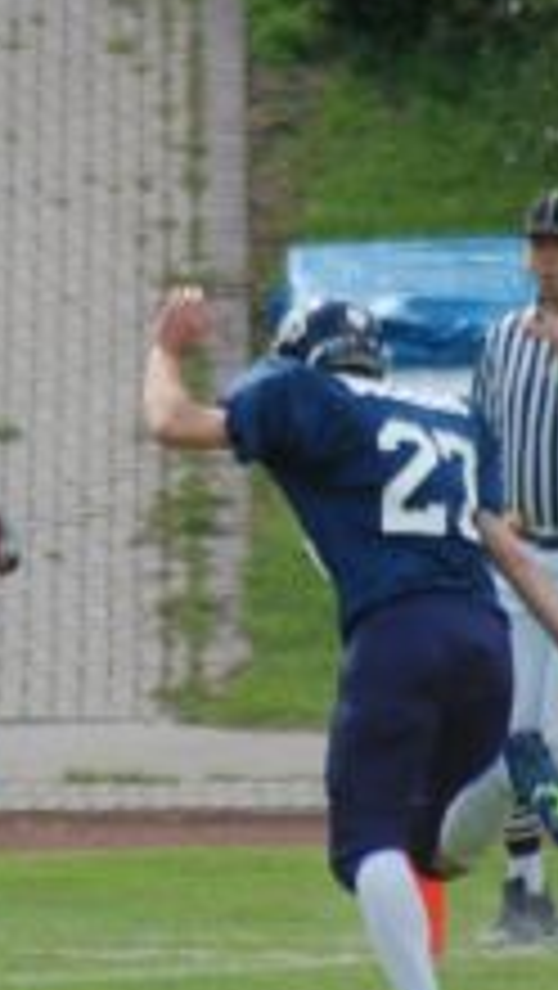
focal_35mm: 970
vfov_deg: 2.2
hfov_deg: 1.3
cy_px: 441
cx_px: 119
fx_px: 25476
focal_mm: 300
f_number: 5.6
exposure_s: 1/800
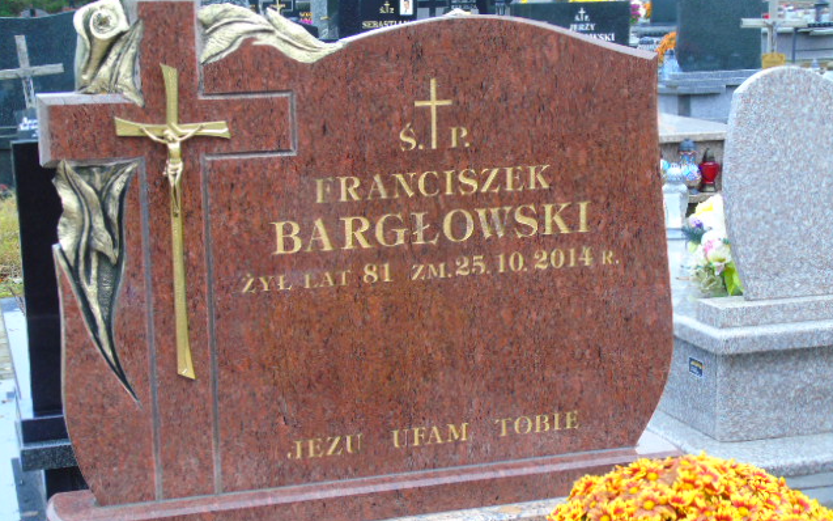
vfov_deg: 19.7
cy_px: 297
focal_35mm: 66
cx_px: 417
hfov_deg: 31.1
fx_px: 1498
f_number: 4.5
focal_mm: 11
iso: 200
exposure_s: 1/30
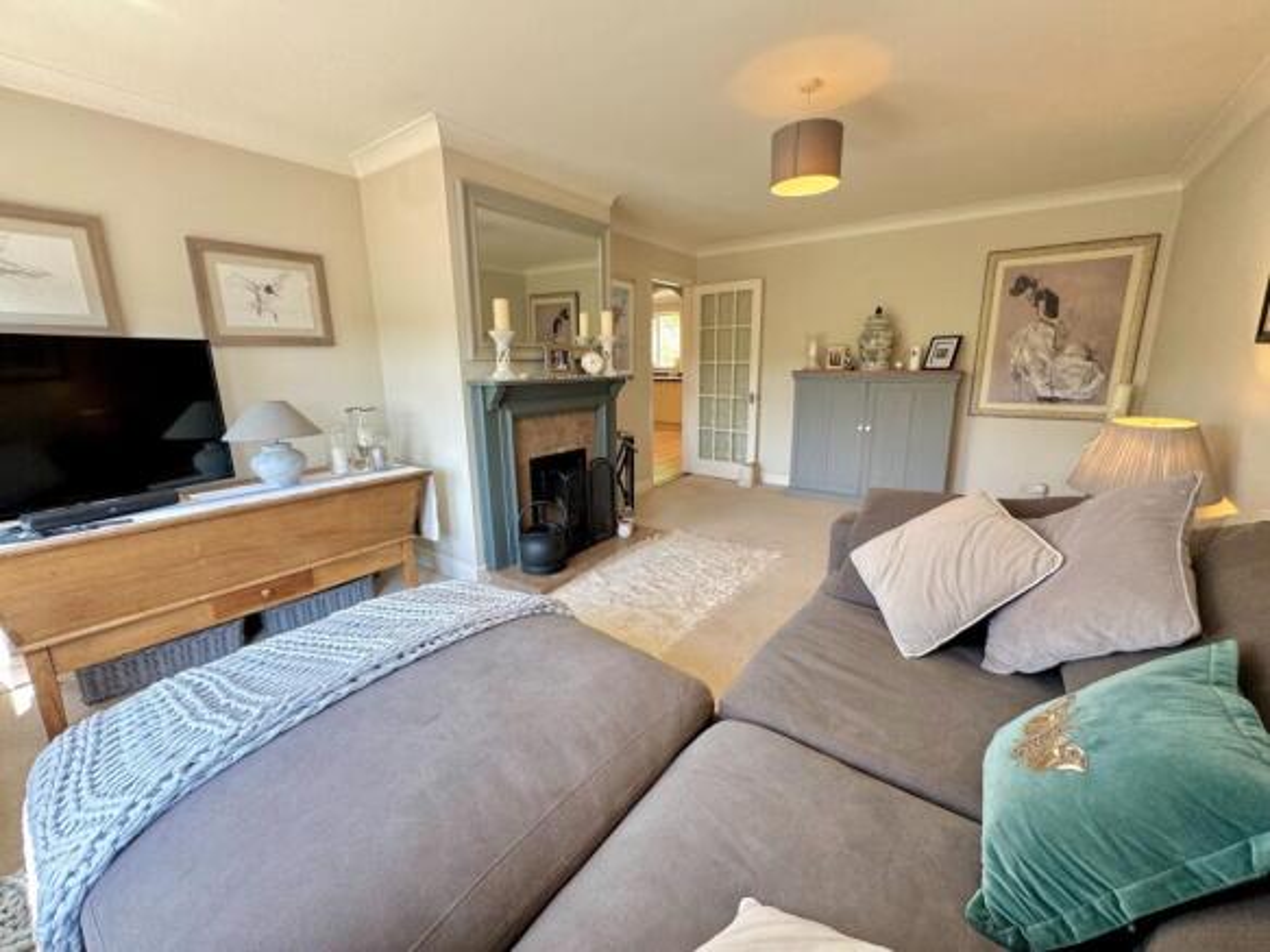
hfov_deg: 102.1
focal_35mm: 14
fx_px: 514
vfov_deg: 85.7
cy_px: 476
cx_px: 635
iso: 100
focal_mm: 2.22
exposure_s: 1/99
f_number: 2.2
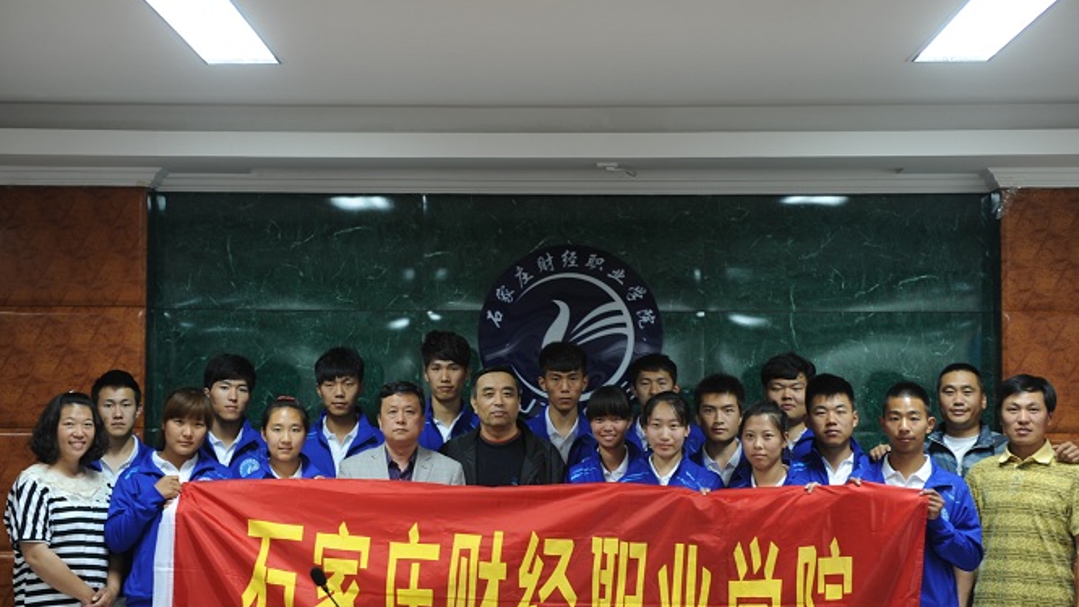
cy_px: 328
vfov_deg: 20.4
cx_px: 538
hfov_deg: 35.4
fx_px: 1688
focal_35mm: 59
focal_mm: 56
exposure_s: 1/8
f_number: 3.2
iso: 250
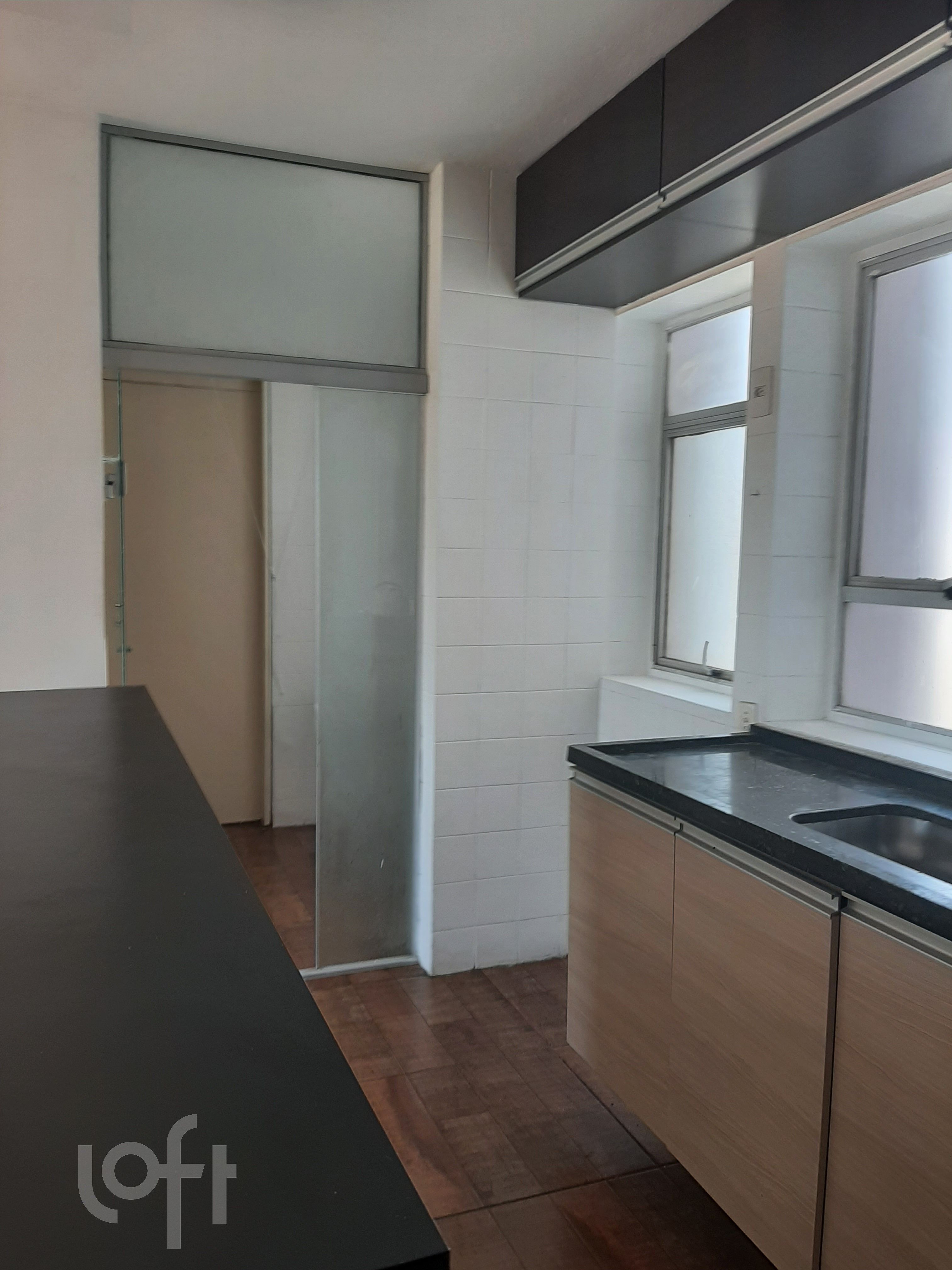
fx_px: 953
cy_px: 635
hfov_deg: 53.1
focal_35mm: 26
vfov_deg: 67.3
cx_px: 476
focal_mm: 3.93
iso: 40
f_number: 1.7
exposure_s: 1/60
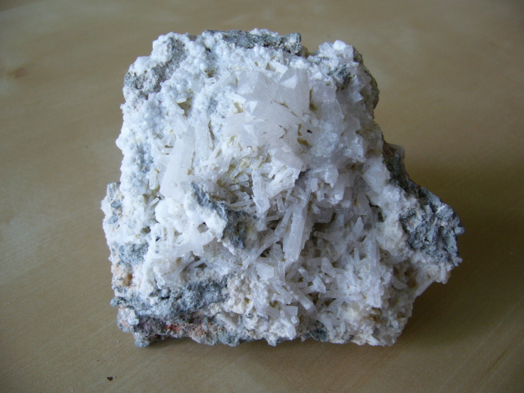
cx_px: 262
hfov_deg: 52.6
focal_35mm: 35
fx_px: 530
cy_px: 196
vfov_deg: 40.7
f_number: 2.8
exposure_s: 1/25
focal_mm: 5.8
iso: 100
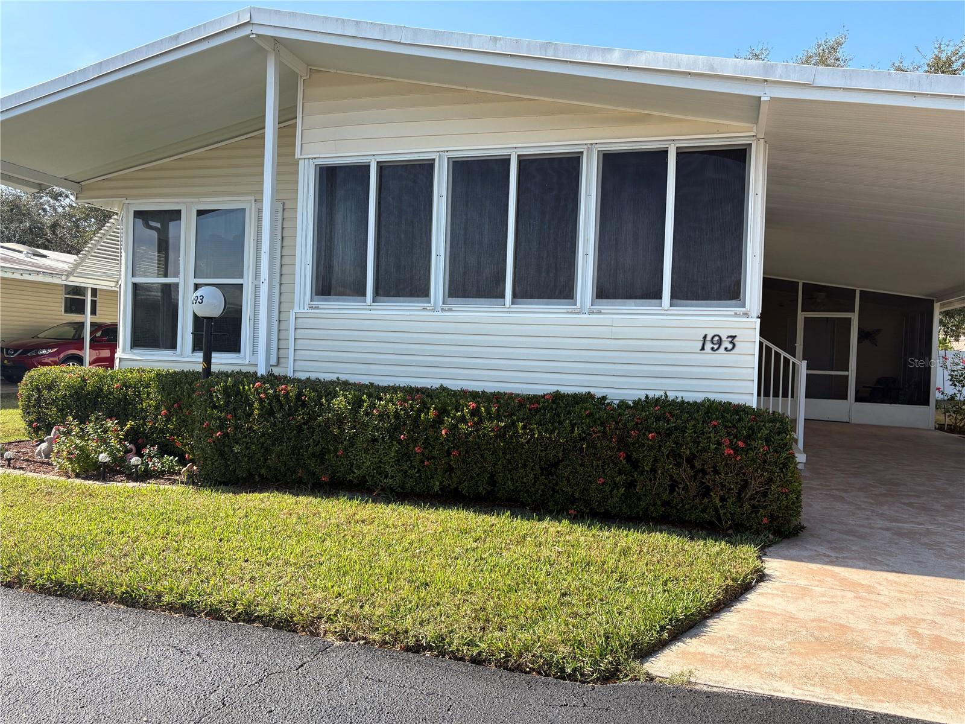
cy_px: 362
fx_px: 725
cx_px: 482
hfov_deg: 67.3
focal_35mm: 26
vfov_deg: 53.1
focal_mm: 5.96
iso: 50
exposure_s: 1/1751
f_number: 1.6
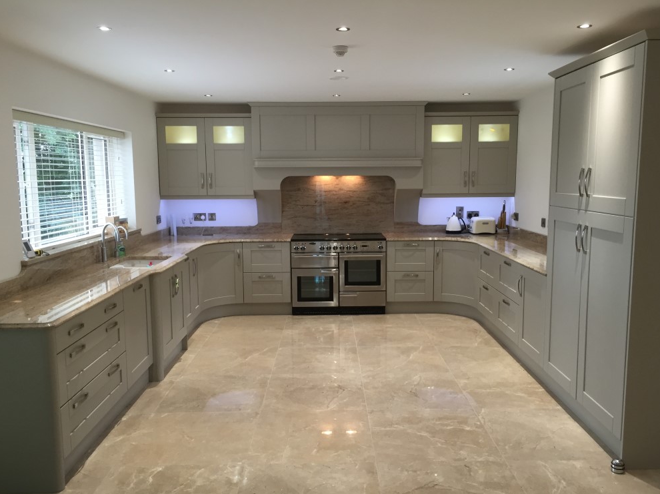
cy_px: 252
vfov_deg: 46.8
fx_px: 572
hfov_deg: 60.0
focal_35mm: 30
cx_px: 339
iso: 80
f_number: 2.2
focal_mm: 4.15
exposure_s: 1/33
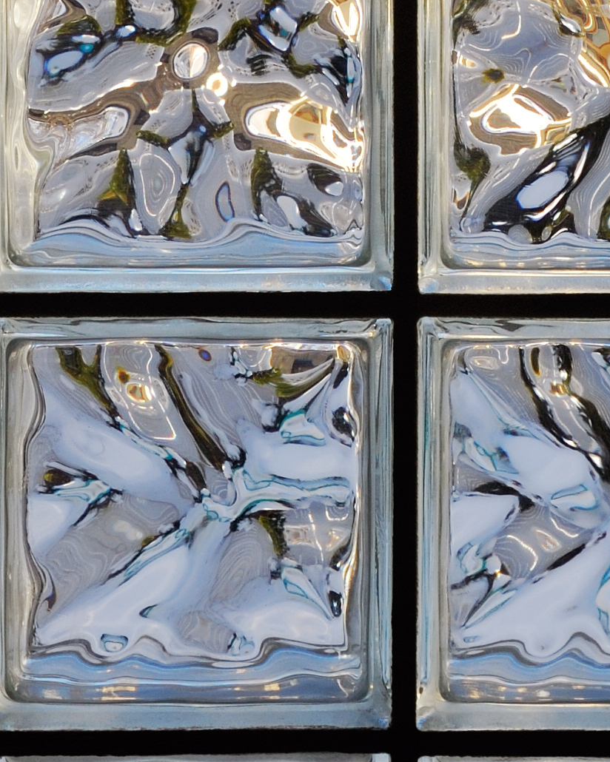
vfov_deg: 17.3
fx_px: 2392
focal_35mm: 106
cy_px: -154
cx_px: 415
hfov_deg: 14.5
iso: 100
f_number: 8
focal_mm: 20
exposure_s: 1/80
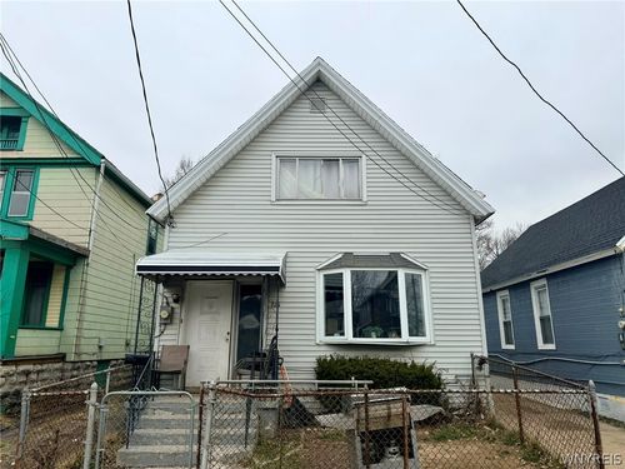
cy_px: 234
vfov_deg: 56.8
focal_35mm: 24
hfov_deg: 71.6
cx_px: 312
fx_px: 433
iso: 80
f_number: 1.78
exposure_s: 1/2370
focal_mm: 6.76
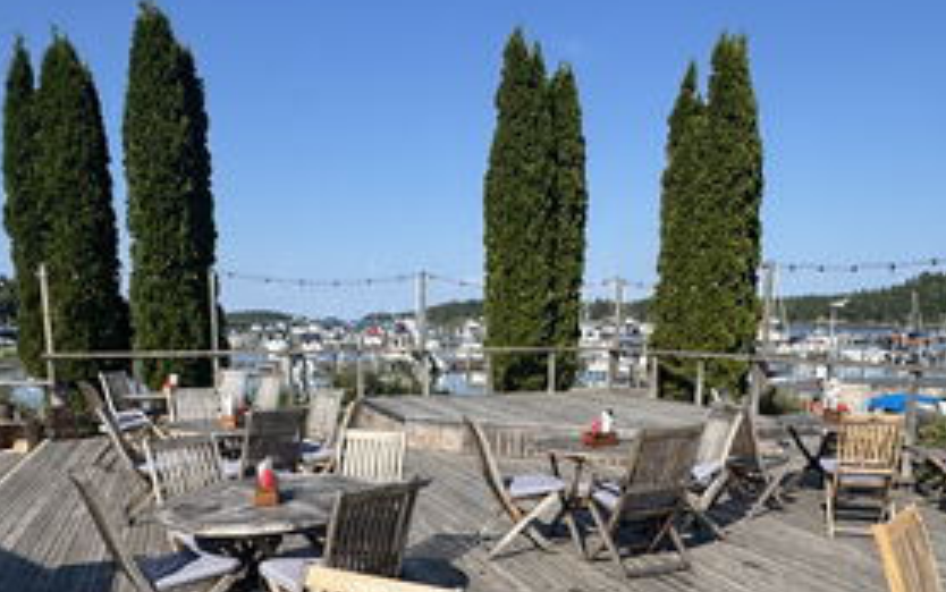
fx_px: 825
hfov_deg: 59.6
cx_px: 497
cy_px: 473
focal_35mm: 32
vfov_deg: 38.0
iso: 50
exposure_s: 1/2208
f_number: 2.2
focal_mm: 2.22
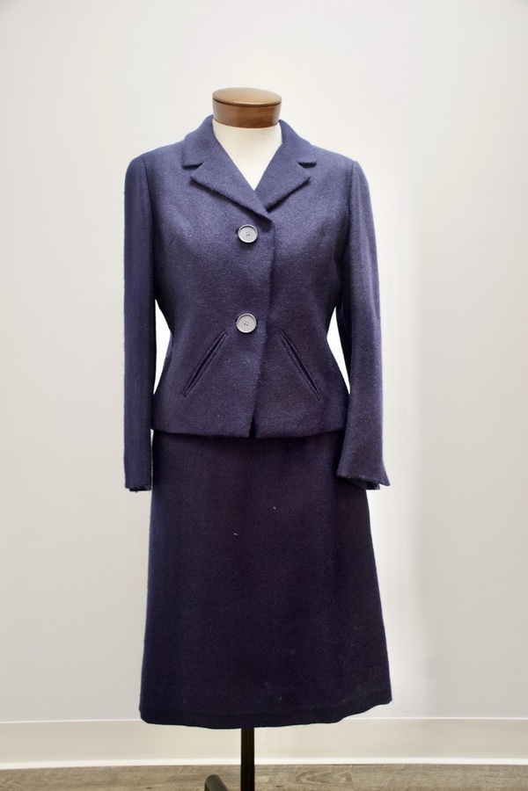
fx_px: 858
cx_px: 264
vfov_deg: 49.6
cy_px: 396
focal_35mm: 39
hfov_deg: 34.2
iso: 800
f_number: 3.8
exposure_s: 1/60
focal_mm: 26
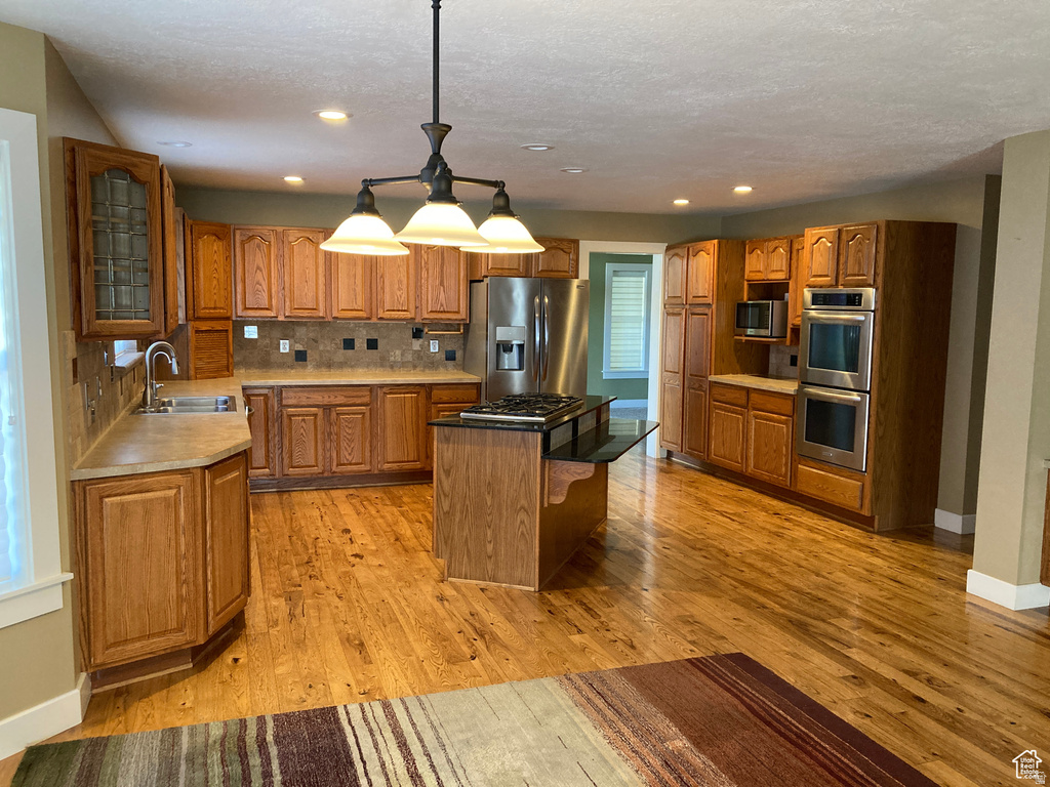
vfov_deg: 49.7
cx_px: 525
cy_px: 394
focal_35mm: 28
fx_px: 849
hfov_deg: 63.4
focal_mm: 3.99
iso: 250
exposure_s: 1/60
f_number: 1.8
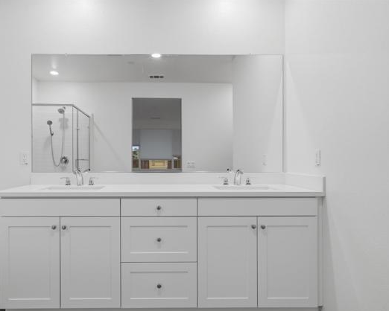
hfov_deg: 72.0
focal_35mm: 23
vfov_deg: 60.9
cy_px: 158
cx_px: 160
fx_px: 265
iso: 100
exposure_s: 1/13
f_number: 9
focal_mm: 20
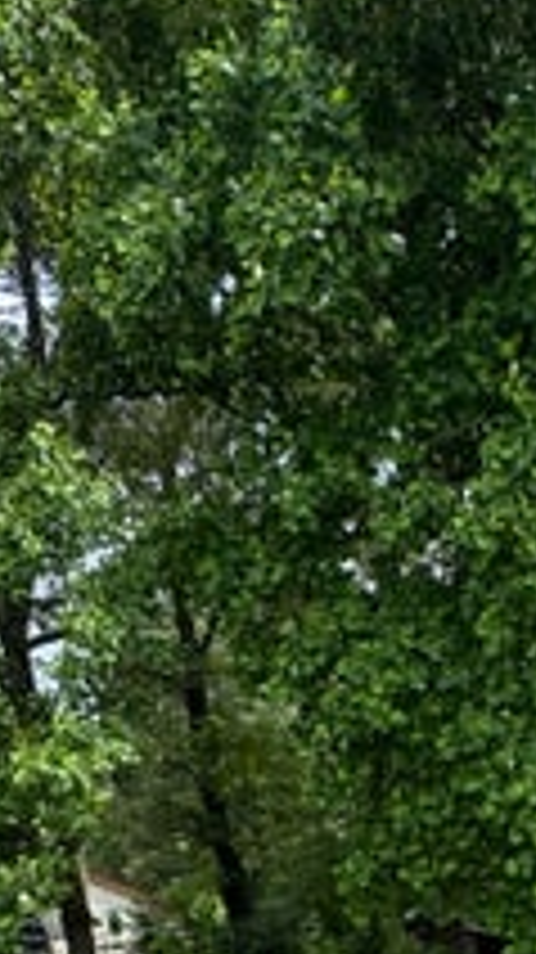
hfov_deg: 24.6
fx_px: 1164
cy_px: 1242
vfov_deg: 33.0
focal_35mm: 46
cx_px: 554
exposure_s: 1/787
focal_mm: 2.22
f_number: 2.2
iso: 40
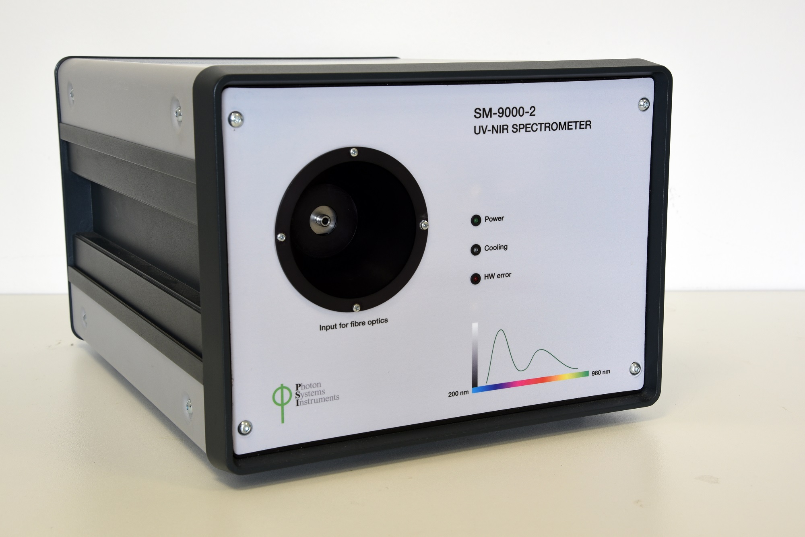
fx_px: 1297
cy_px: 268
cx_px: 402
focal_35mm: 58
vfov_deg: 23.4
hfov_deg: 34.5
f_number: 14
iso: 400
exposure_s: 1/13
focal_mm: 58
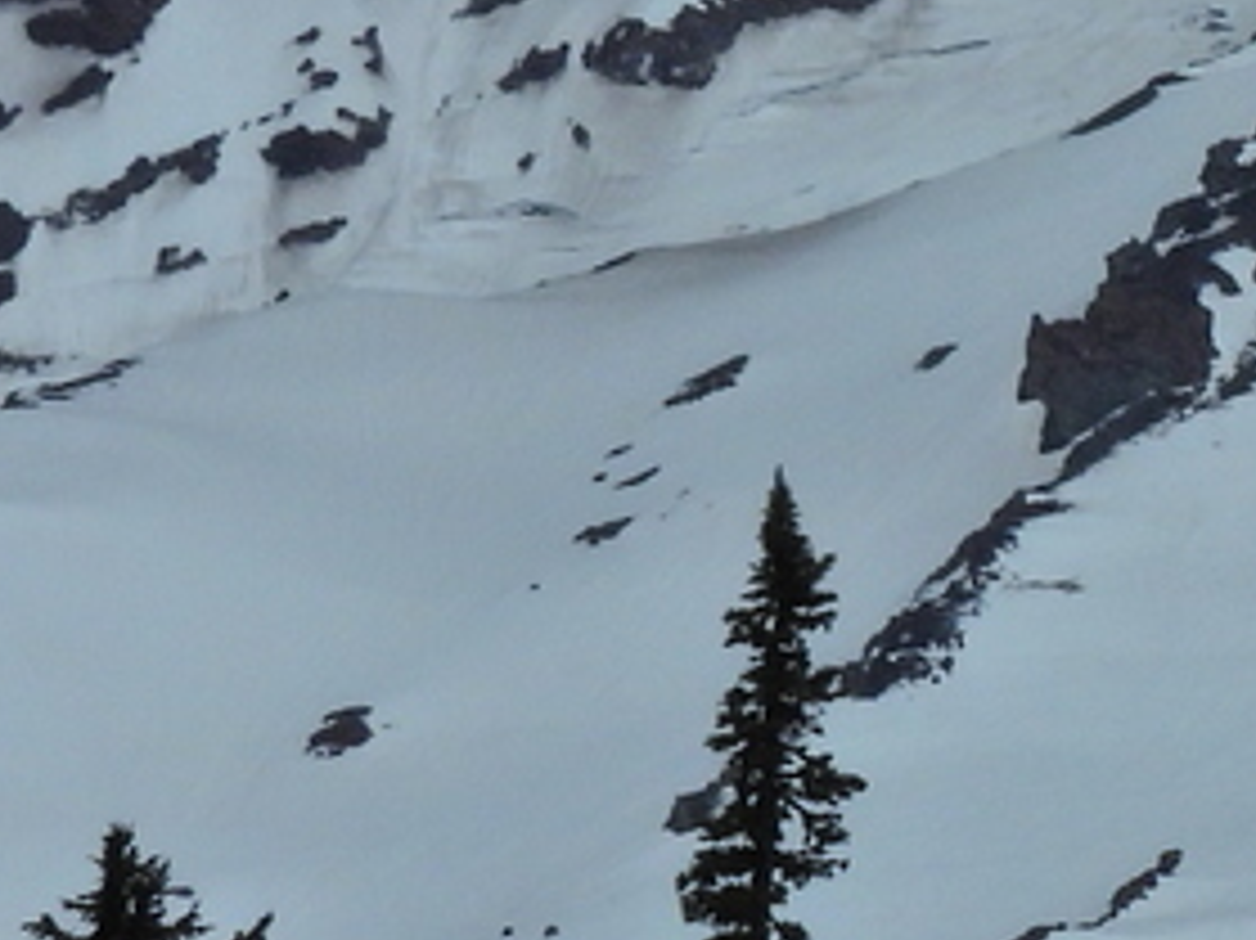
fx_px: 19113
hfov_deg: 3.7
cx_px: 2818
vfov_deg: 2.8
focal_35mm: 527
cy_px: 450
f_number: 8
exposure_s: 1/1600
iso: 100
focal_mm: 20.5
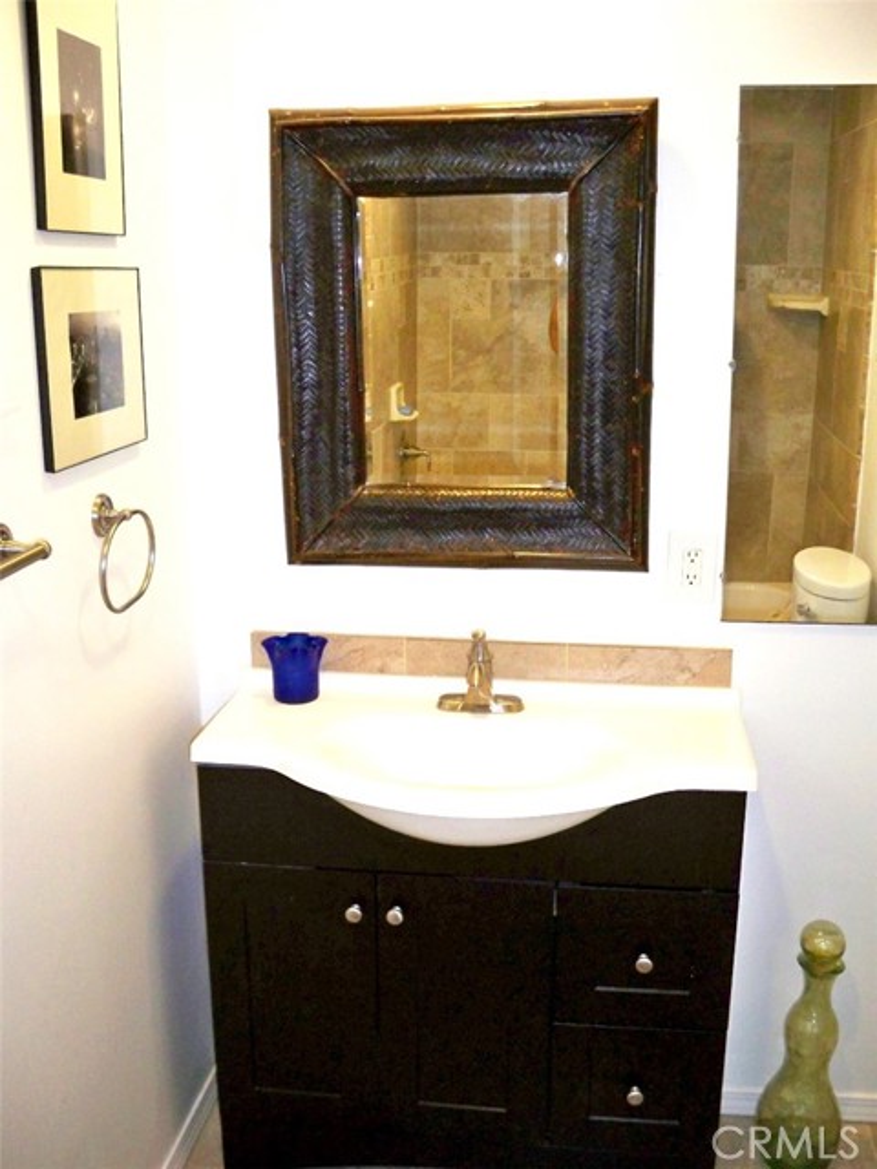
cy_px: 584
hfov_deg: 40.7
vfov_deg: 52.6
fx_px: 1182
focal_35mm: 35
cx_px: 438
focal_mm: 6.3
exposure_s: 1/60
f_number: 3.1
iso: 200
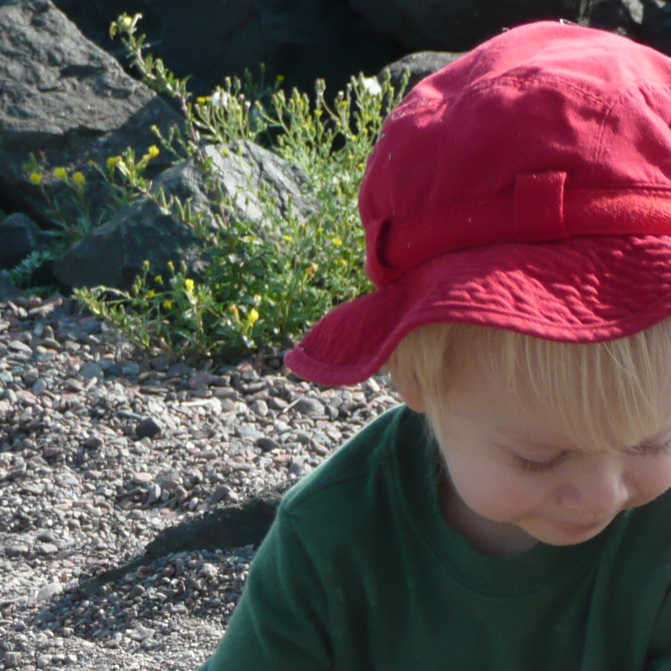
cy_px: 591
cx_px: 891
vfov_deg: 5.6
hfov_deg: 5.6
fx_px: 6864
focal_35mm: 313
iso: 100
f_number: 4.7
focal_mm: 19.5
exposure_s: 1/250
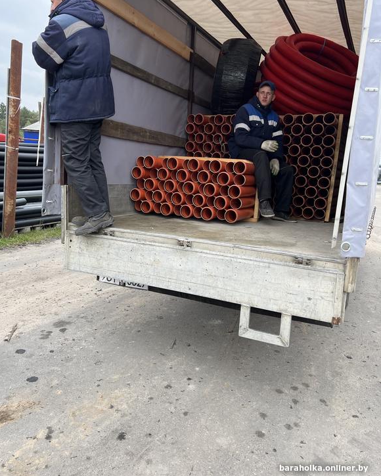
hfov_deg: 51.5
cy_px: 219
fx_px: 395
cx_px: 185
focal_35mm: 28
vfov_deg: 62.1
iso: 50
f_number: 1.5
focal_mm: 5.7
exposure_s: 1/516
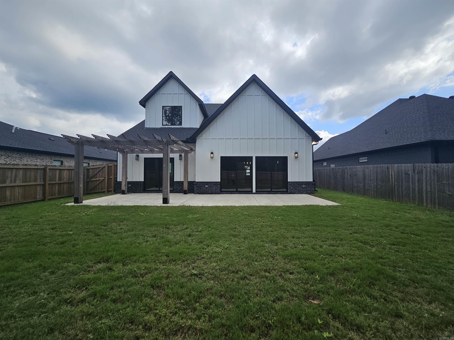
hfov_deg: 106.2
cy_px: 170
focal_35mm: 13
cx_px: 227
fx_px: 170
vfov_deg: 89.9
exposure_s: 1/2198
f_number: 2.2
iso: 50
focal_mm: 2.2
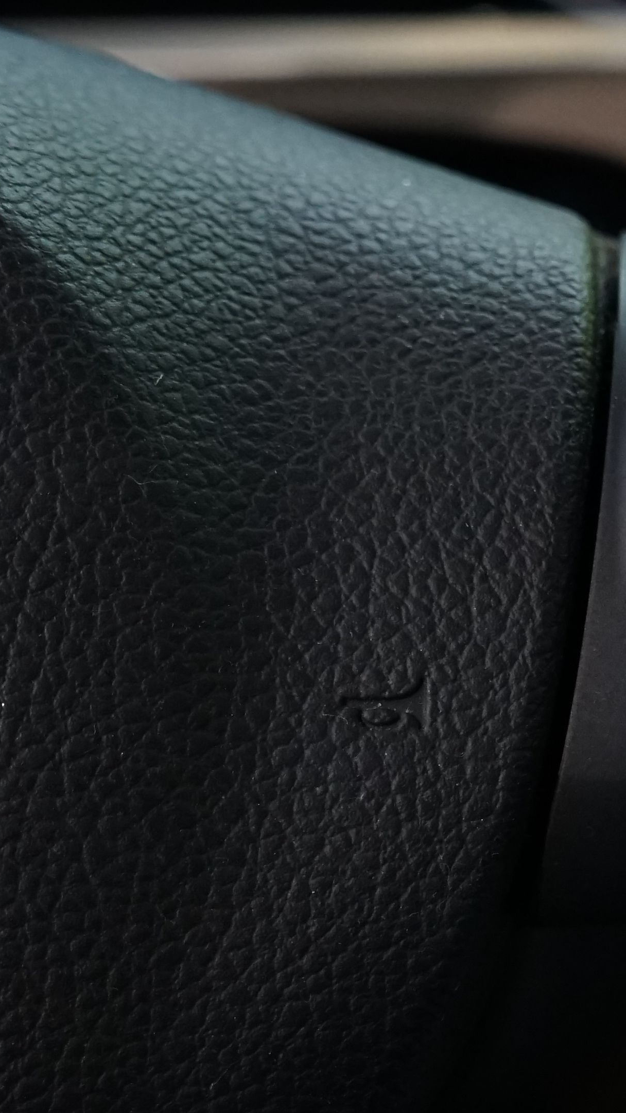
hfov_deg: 12.5
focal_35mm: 93
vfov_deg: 22.9
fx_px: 2746
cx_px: 886
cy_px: 559
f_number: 5.6
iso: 2000
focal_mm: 32
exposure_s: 1/30
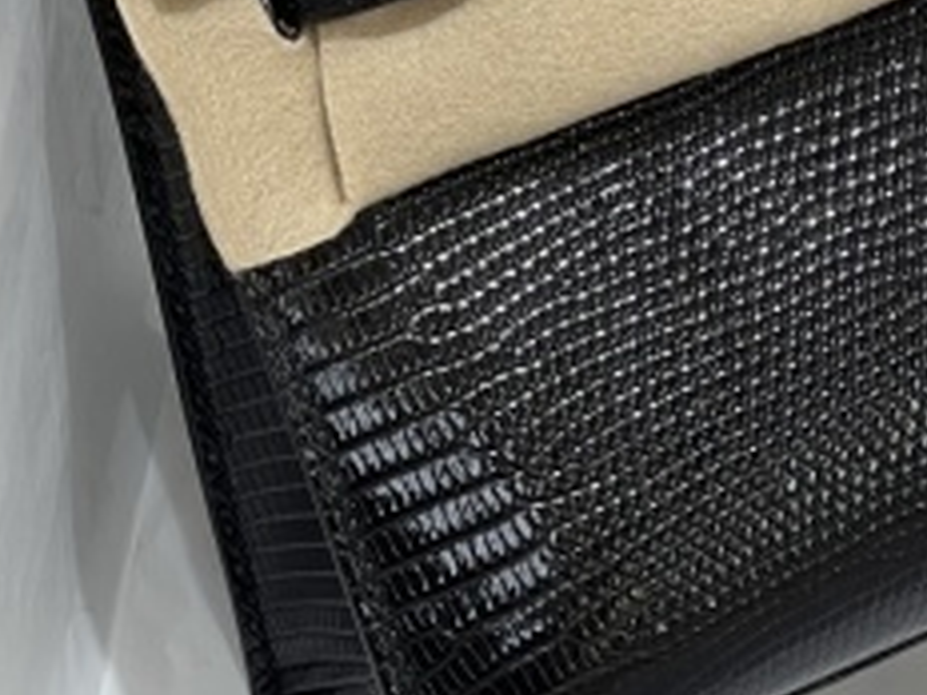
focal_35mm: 266
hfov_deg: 7.4
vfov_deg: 5.6
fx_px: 7123
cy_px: -48
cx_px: 975
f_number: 2.8
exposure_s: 1/122
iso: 40
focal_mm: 9
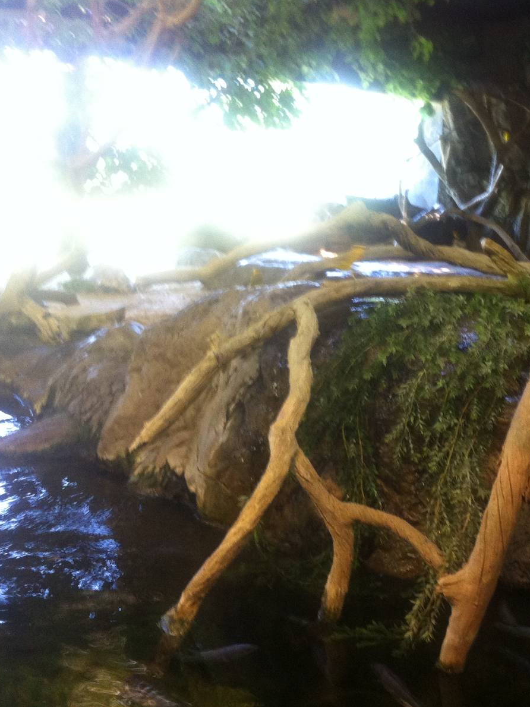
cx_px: 375
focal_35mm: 47
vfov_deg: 40.4
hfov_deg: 30.5
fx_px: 960
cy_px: 353
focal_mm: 3.85
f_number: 2.8
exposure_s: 1/15
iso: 200
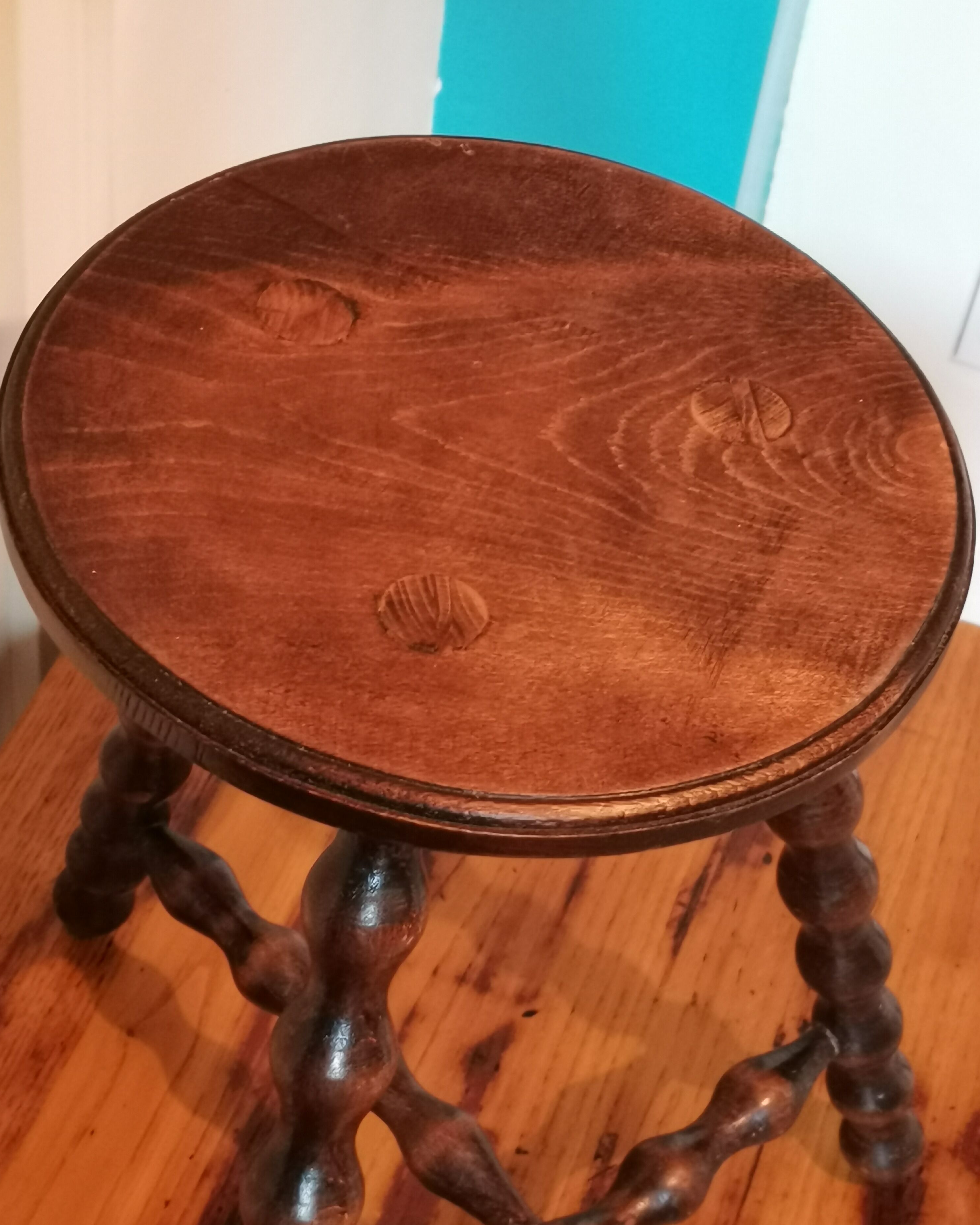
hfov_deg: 22.5
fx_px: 2465
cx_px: 488
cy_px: 644
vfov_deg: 27.9
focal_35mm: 68
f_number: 1.8
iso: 400
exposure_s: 1/50
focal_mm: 4.75
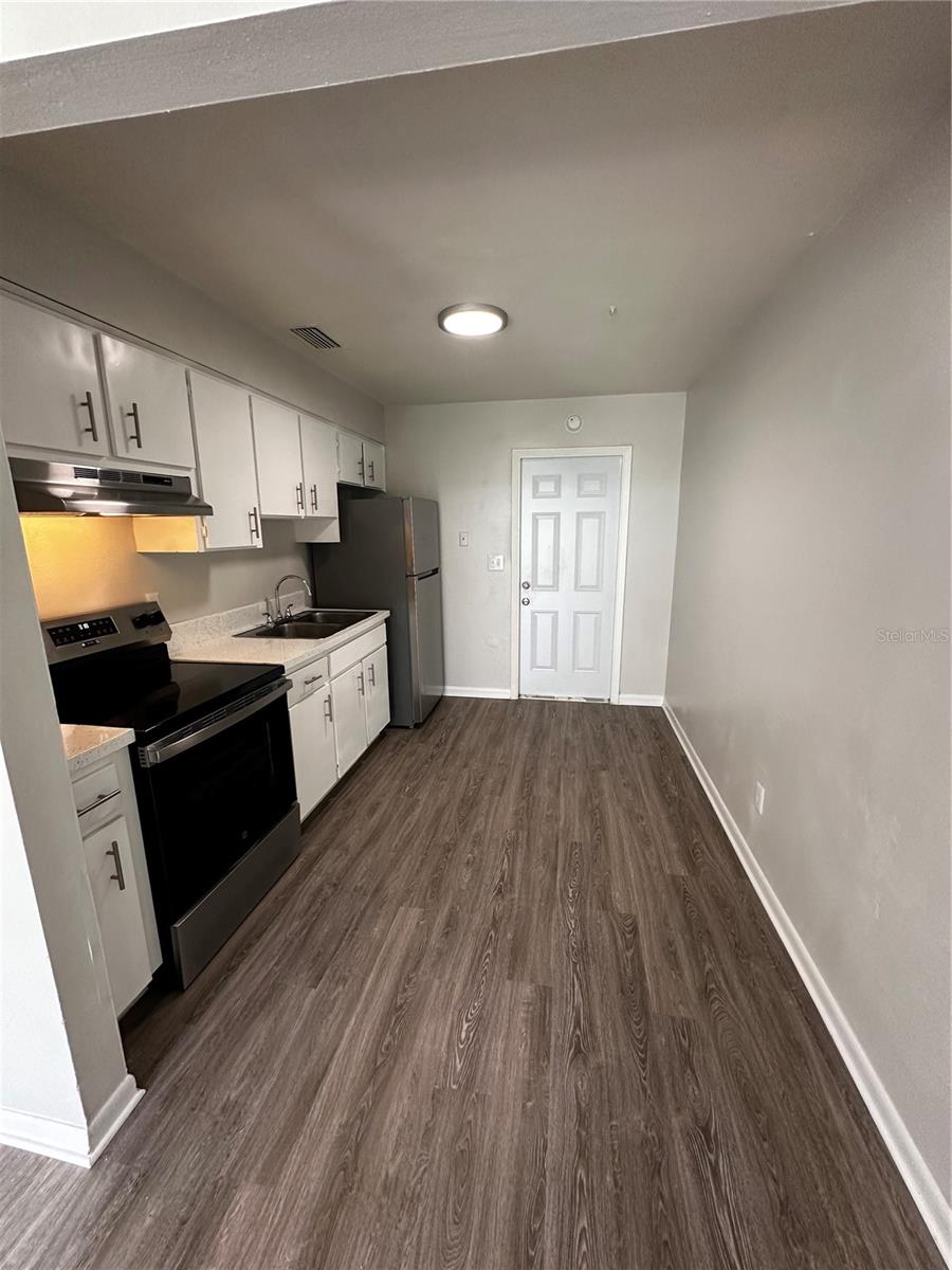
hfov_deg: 85.7
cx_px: 476
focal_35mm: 14
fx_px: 513
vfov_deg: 102.1
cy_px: 635
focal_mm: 2.22
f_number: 2.2
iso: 250
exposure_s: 1/120
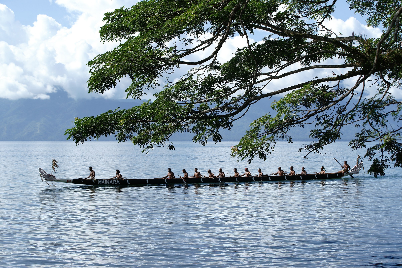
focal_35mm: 80
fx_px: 893
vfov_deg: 17.1
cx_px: 201
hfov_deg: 25.4
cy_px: 134
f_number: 7.1
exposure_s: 1/500
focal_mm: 80
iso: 100
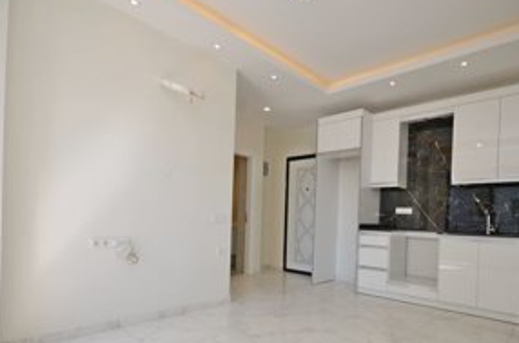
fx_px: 302
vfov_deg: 58.5
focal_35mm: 21
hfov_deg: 81.3
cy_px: 214
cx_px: 274
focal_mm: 10
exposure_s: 1/125
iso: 125
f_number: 5.6
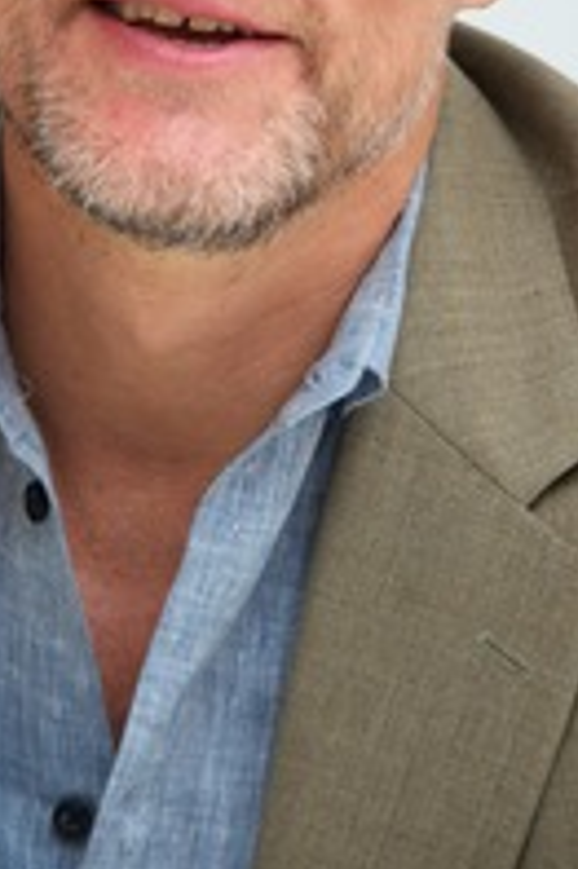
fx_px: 8805
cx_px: 282
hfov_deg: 3.8
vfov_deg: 5.6
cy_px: 84
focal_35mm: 365
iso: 500
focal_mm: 180
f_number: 5.6
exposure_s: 1/60
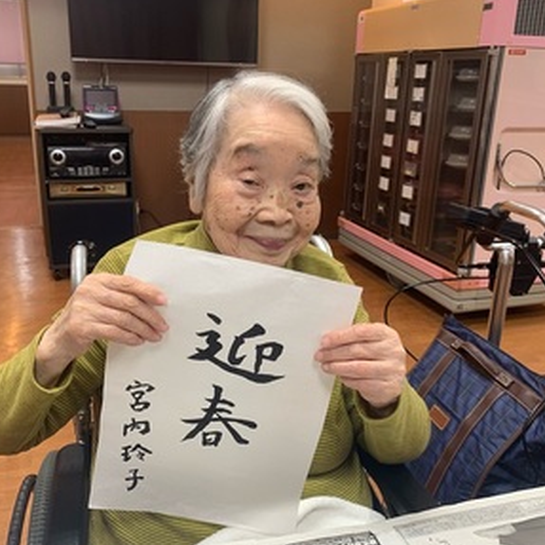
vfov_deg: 51.1
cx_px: 258
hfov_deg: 51.1
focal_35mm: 32
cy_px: 280
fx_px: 570
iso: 100
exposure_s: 1/60
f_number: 1.8
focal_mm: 4.25
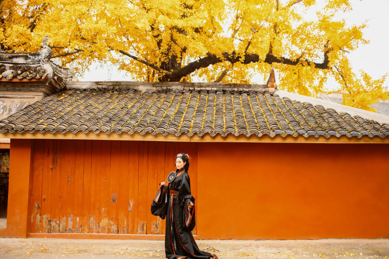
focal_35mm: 35
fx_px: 378
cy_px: 130
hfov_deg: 54.4
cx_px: 194
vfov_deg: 37.9
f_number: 1.8
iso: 200
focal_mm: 35
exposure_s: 1/2500
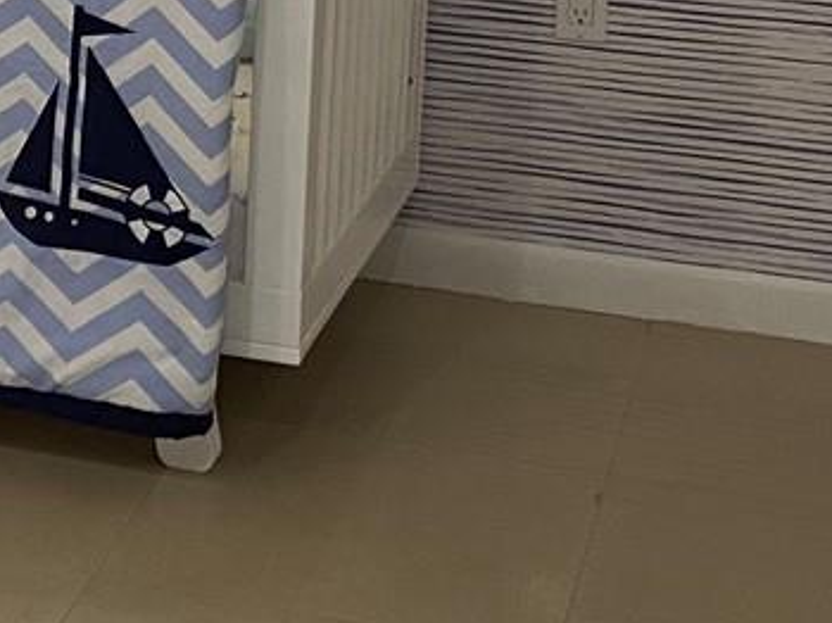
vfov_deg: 12.1
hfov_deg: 16.2
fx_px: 2858
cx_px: -43
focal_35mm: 119
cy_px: -152
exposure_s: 1/60
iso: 250
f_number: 1.8
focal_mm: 4.25
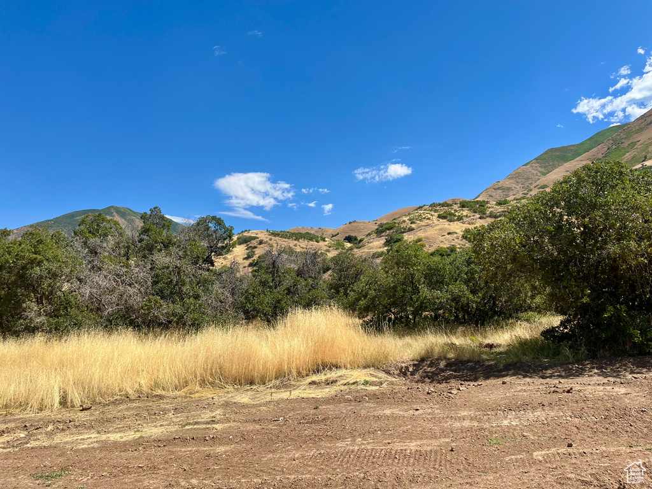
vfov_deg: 53.1
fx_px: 490
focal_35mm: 26
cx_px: 326
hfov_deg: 67.3
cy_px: 244
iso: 50
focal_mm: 5.1
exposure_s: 1/3413
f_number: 1.6
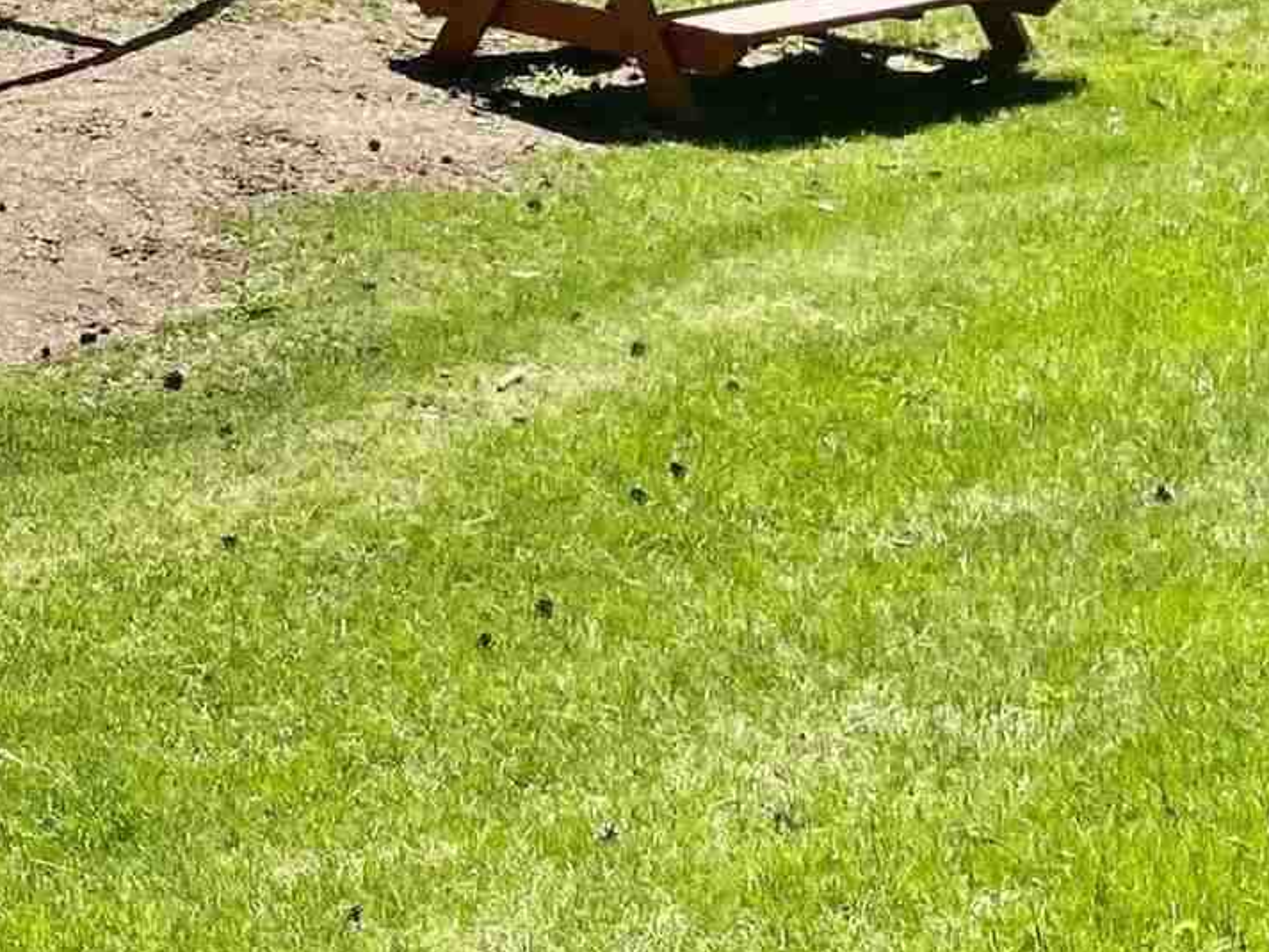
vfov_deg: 12.7
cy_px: -349
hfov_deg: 16.2
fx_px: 4107
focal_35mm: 112
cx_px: -577
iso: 32
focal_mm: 4.25
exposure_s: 1/1701
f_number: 1.8
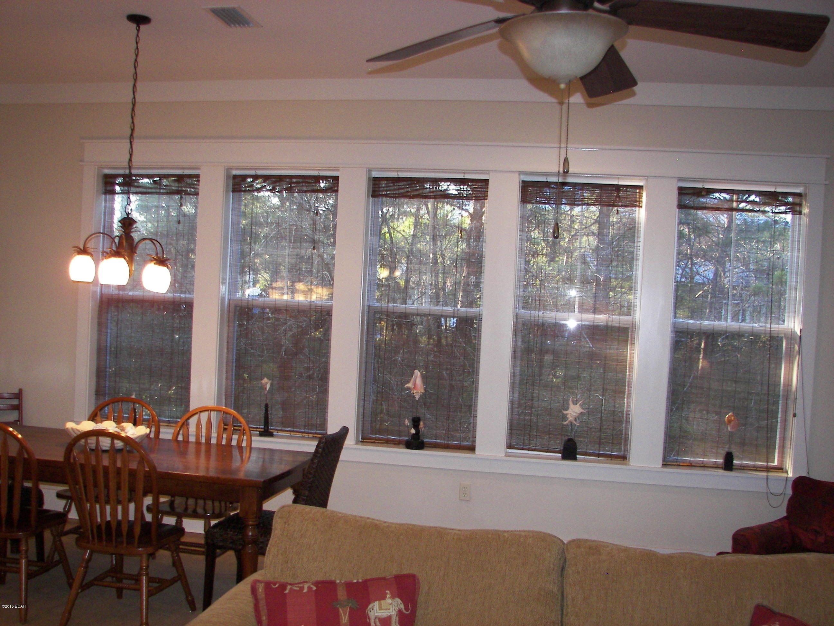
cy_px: 313
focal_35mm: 36
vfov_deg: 39.7
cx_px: 417
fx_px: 867
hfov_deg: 51.4
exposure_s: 1/30
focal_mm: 6
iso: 160
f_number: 2.8
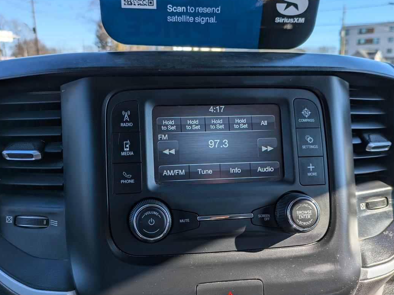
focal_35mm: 31
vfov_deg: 45.4
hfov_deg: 58.3
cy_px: 160
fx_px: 353
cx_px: 191
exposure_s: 1/613
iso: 30
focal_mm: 5.43
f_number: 1.89
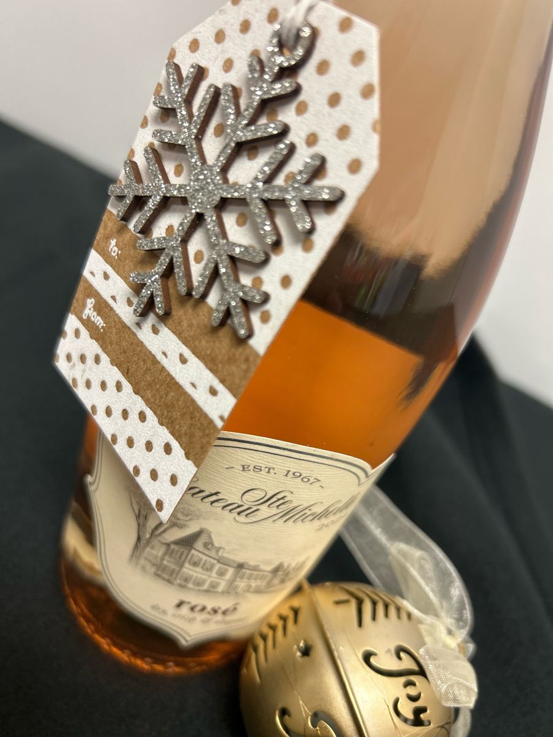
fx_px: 554
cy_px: 368
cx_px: 276
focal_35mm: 26
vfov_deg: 67.3
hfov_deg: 53.1
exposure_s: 1/120
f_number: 1.5
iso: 100
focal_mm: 5.7
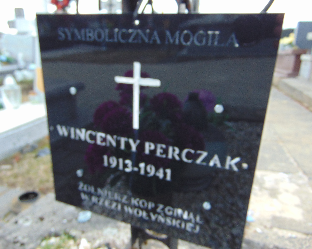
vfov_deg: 53.2
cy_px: 122
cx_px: 144
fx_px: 249
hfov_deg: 64.0
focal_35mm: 27
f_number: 3
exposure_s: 1/125
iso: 80
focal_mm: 4.5
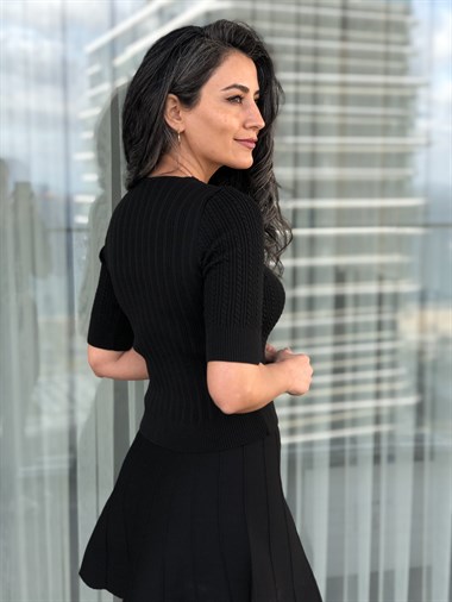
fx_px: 905
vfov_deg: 36.8
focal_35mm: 52
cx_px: 226
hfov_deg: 28.1
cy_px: 301
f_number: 2.4
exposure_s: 1/120
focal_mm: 6
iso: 25
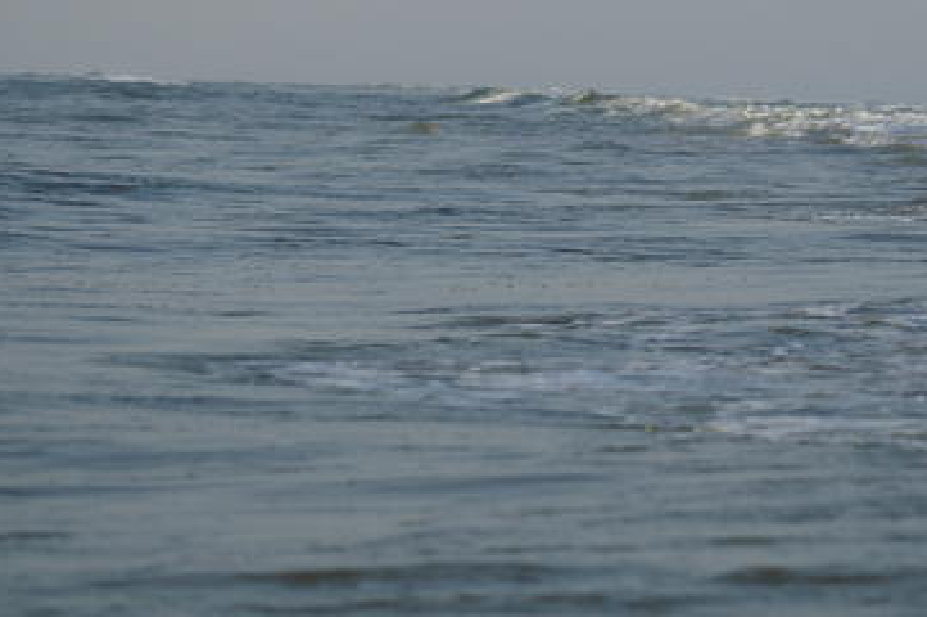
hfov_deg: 7.7
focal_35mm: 266
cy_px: 116
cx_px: 727
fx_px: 6843
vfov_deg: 5.2
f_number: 5.6
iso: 200
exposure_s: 1/1250
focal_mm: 100
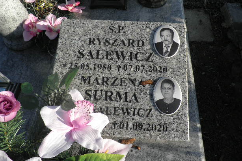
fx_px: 175
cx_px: 123
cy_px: 76
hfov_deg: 69.4
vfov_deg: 49.6
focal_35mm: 26
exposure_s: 1/125
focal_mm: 4.3
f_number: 8.3
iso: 64
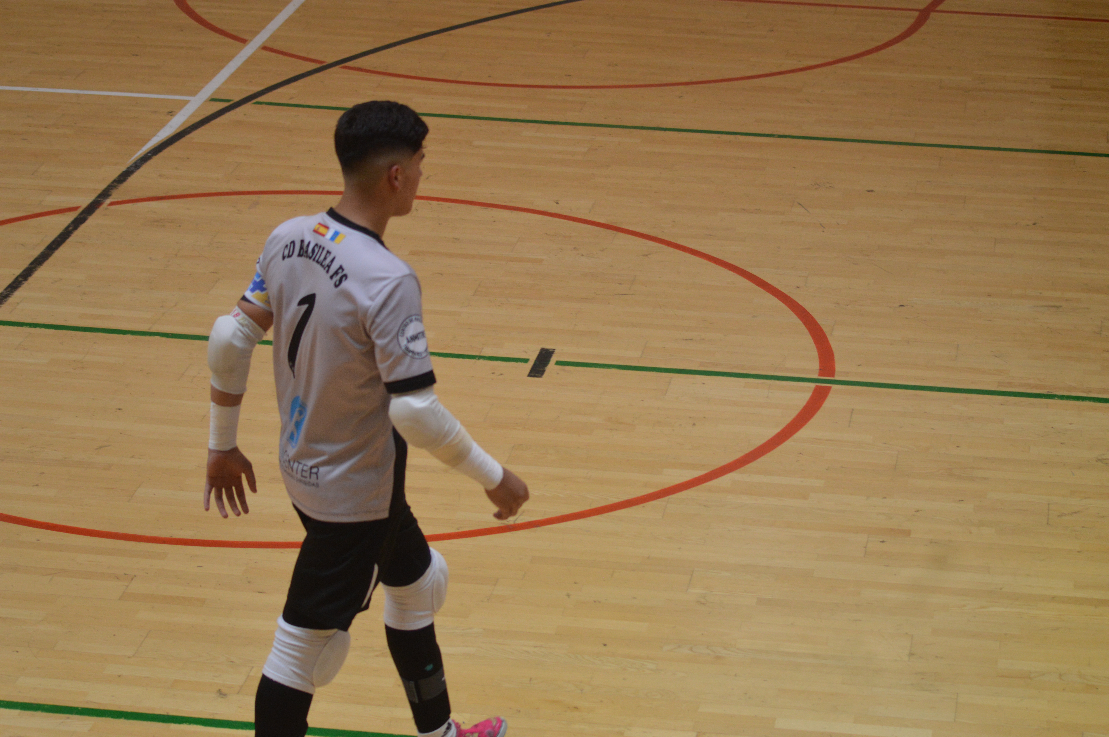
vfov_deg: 13.0
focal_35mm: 105
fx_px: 3232
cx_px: 554
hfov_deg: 19.5
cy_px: 368
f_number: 4
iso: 800
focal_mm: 70
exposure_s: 1/500
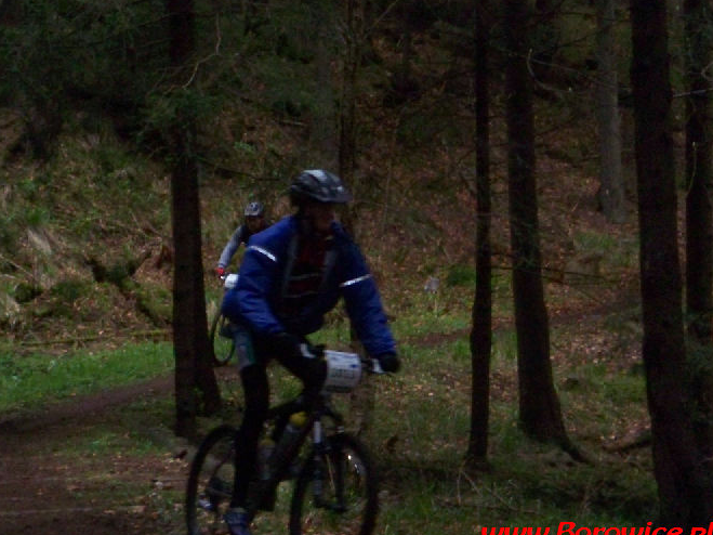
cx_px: 292
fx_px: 2924
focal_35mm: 142
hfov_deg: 13.9
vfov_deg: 10.4
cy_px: 233
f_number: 4.4
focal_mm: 19.2
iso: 400
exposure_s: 1/125
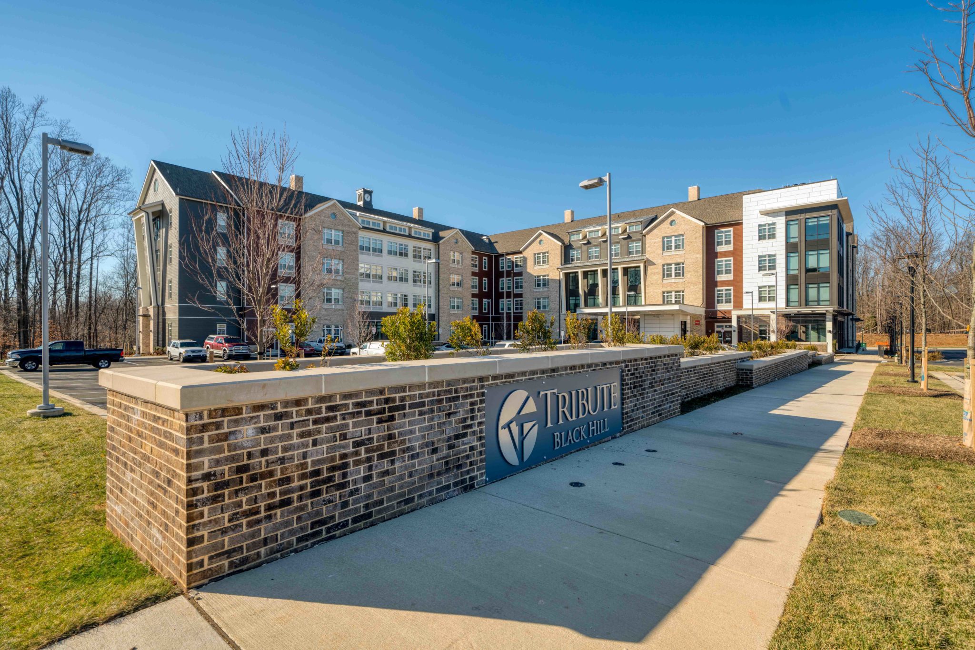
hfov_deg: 93.3
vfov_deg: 70.4
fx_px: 460
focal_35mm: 17
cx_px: 488
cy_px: 325
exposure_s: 1/320
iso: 200
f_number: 7.1
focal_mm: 17
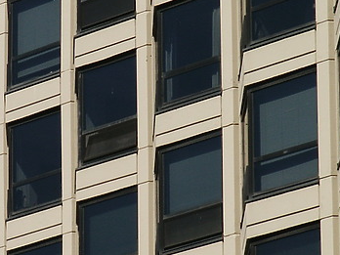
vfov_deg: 4.1
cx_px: 89
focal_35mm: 359
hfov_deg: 5.5
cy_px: 148
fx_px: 3526
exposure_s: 1/250
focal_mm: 28.23
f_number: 8
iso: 64
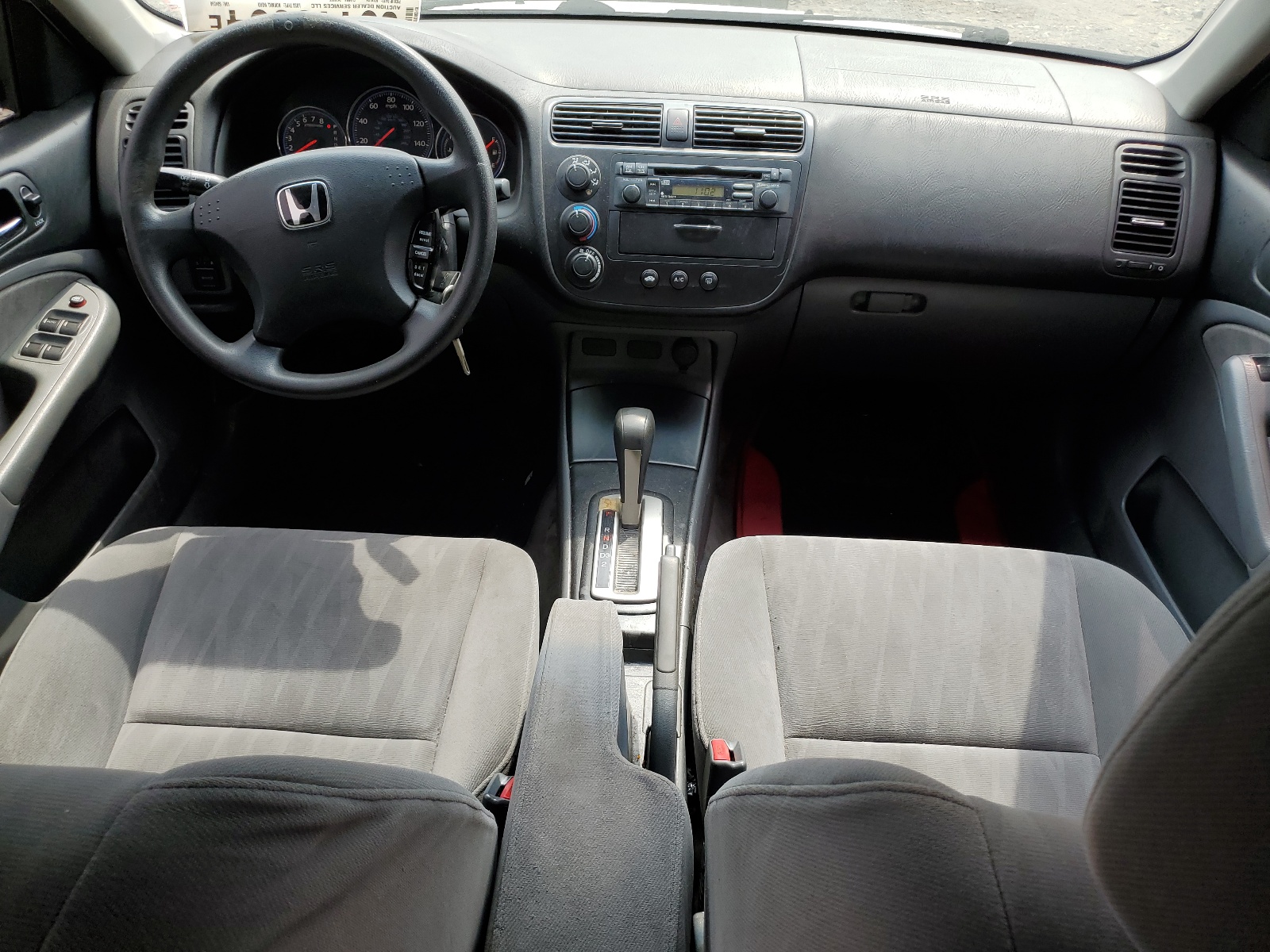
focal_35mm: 26
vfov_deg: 53.1
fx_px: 954
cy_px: 476
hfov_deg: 67.3
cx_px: 635
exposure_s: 1/500
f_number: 1.5
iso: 50
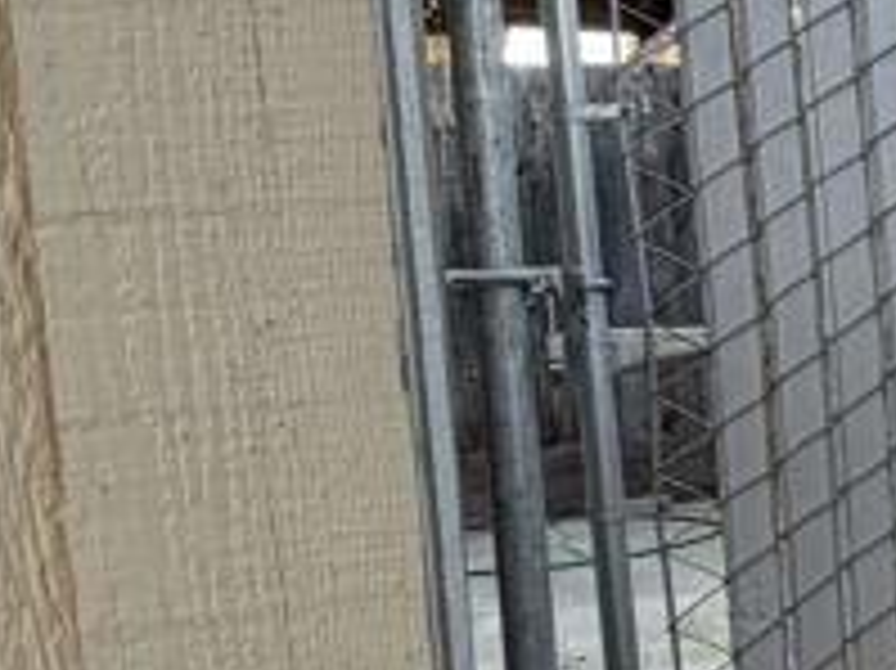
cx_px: 1378
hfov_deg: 22.0
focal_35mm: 72
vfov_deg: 20.4
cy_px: 355
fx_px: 1863
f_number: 2.2
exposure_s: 1/121
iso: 80
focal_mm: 2.22
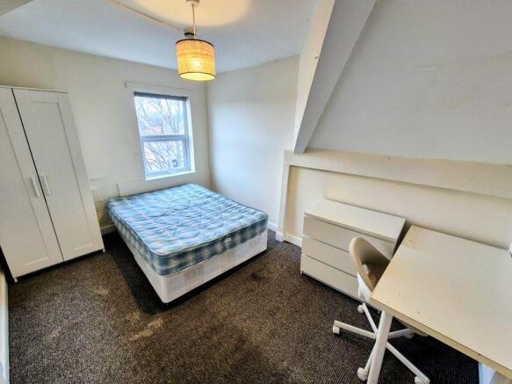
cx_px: 256
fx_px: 192
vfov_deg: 89.9
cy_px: 192
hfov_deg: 106.2
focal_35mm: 13
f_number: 2.2
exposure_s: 1/50
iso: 125
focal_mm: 2.2
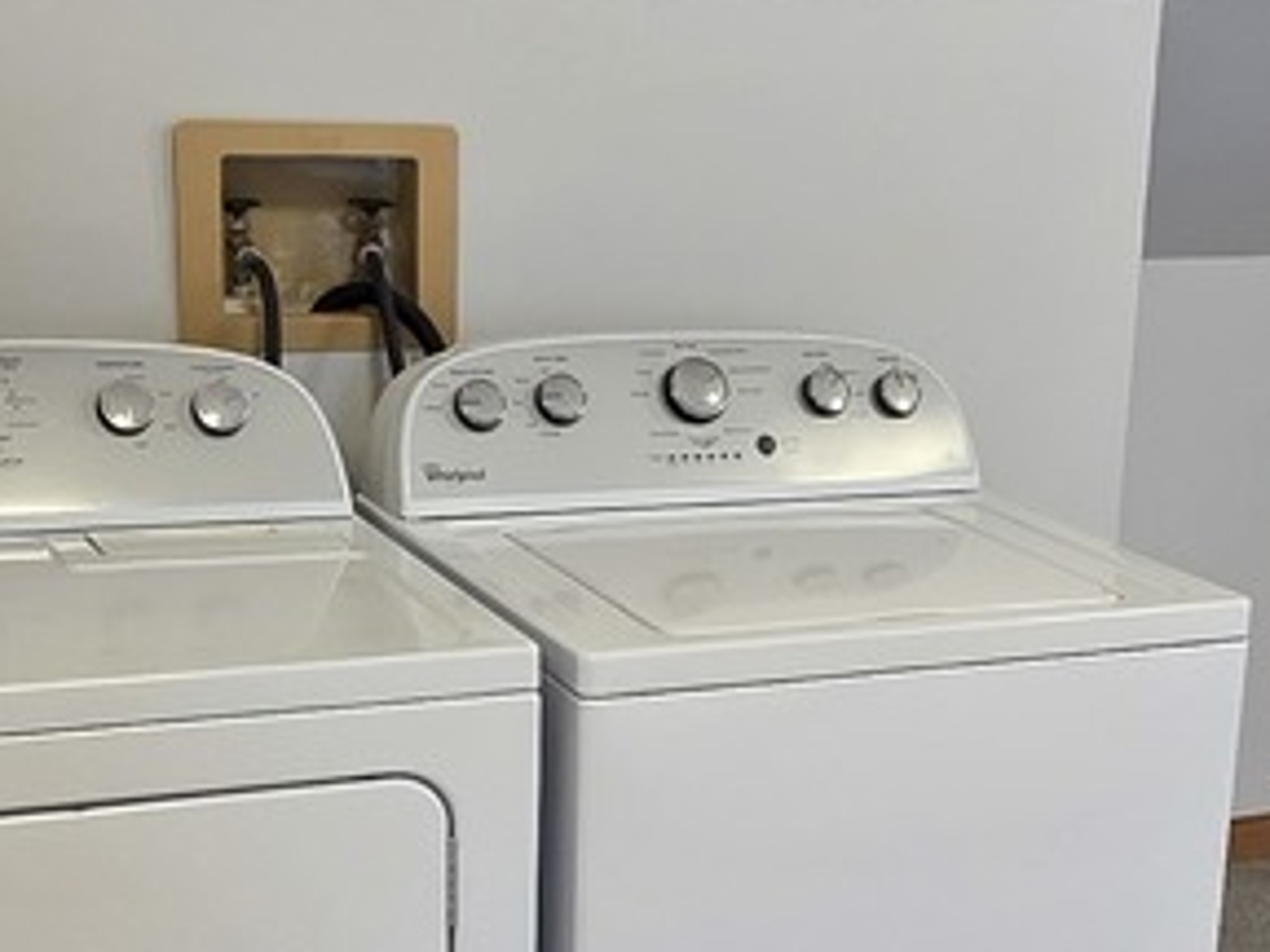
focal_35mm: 65
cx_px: 983
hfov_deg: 29.3
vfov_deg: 22.3
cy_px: 732
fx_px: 2385
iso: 250
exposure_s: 1/120
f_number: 1.9
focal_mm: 2.2
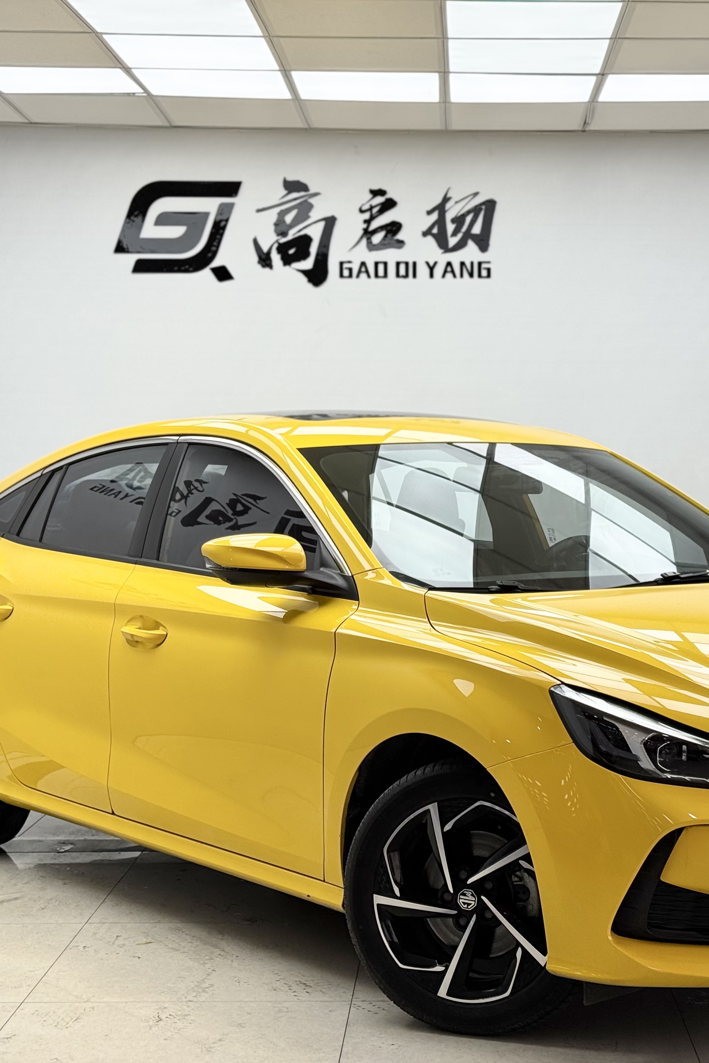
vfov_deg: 30.1
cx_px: 501
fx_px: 1979
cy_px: 534
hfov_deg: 20.2
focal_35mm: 67
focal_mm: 6.76
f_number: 1.78
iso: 64
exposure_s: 1/651
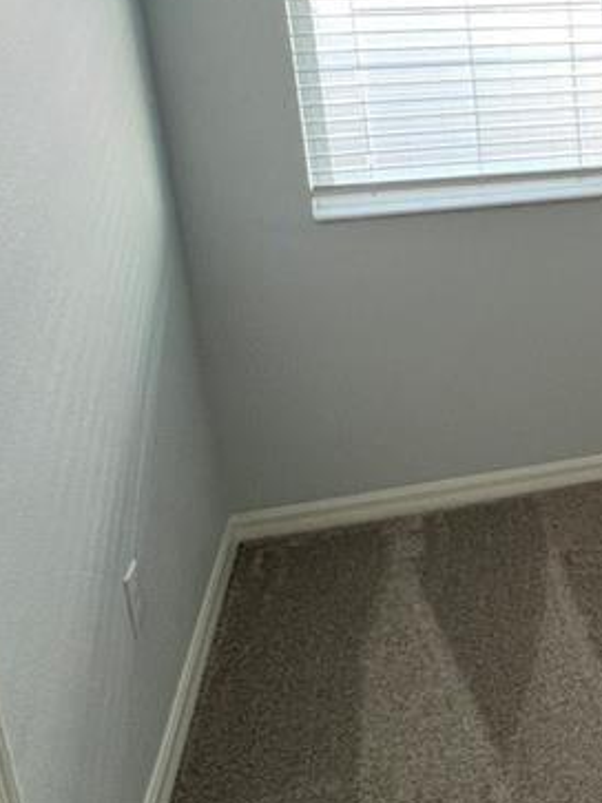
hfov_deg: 27.5
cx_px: 799
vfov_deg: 43.3
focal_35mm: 43
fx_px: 998
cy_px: 268
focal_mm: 1.57
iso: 160
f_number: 1.8
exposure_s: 1/120
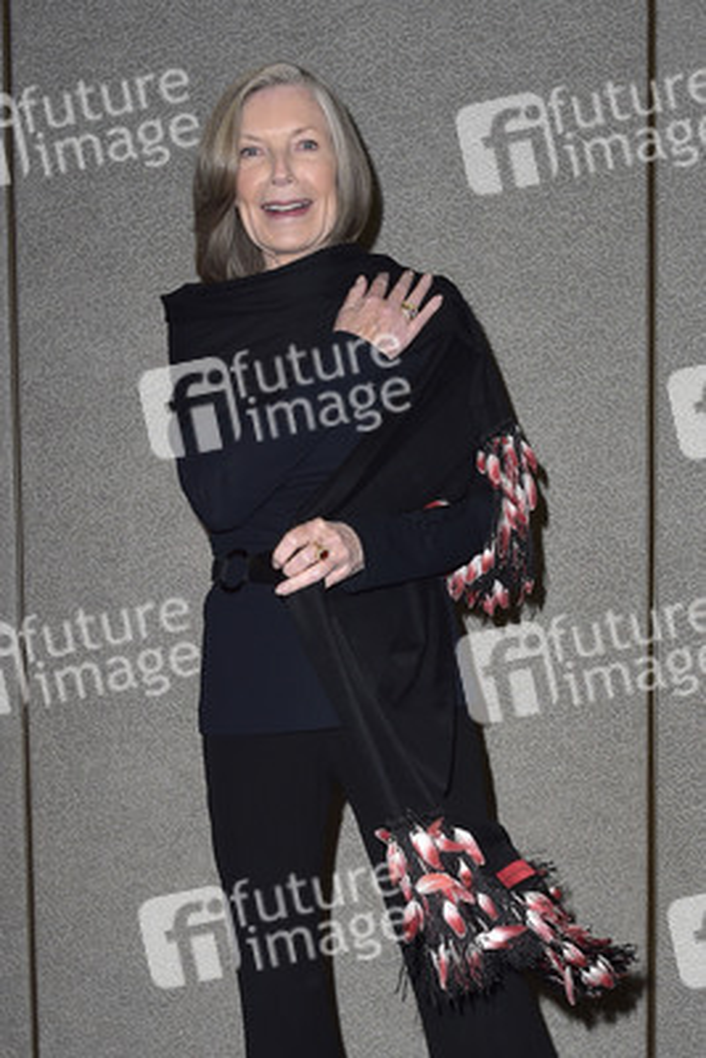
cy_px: 529
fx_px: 999
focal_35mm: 34
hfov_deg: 38.9
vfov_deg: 55.8
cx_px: 353
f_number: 6.3
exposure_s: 1/250
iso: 500
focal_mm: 34
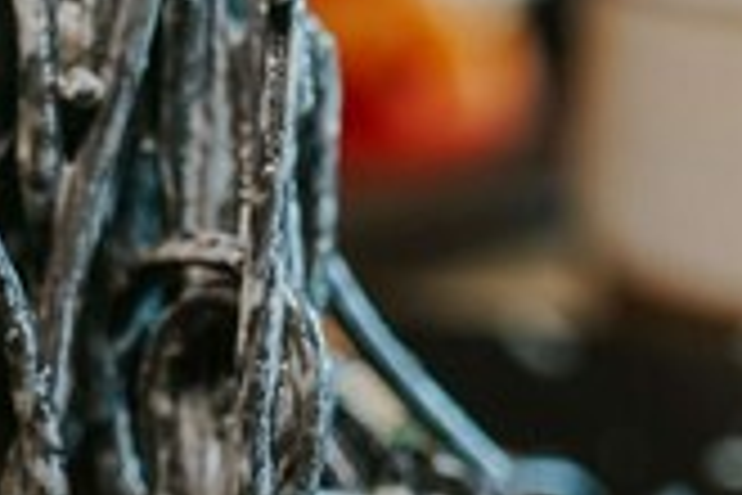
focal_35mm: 211
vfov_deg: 6.5
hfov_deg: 9.7
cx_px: 477
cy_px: 297
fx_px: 4349
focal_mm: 41
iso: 160
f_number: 2.8
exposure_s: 1/50
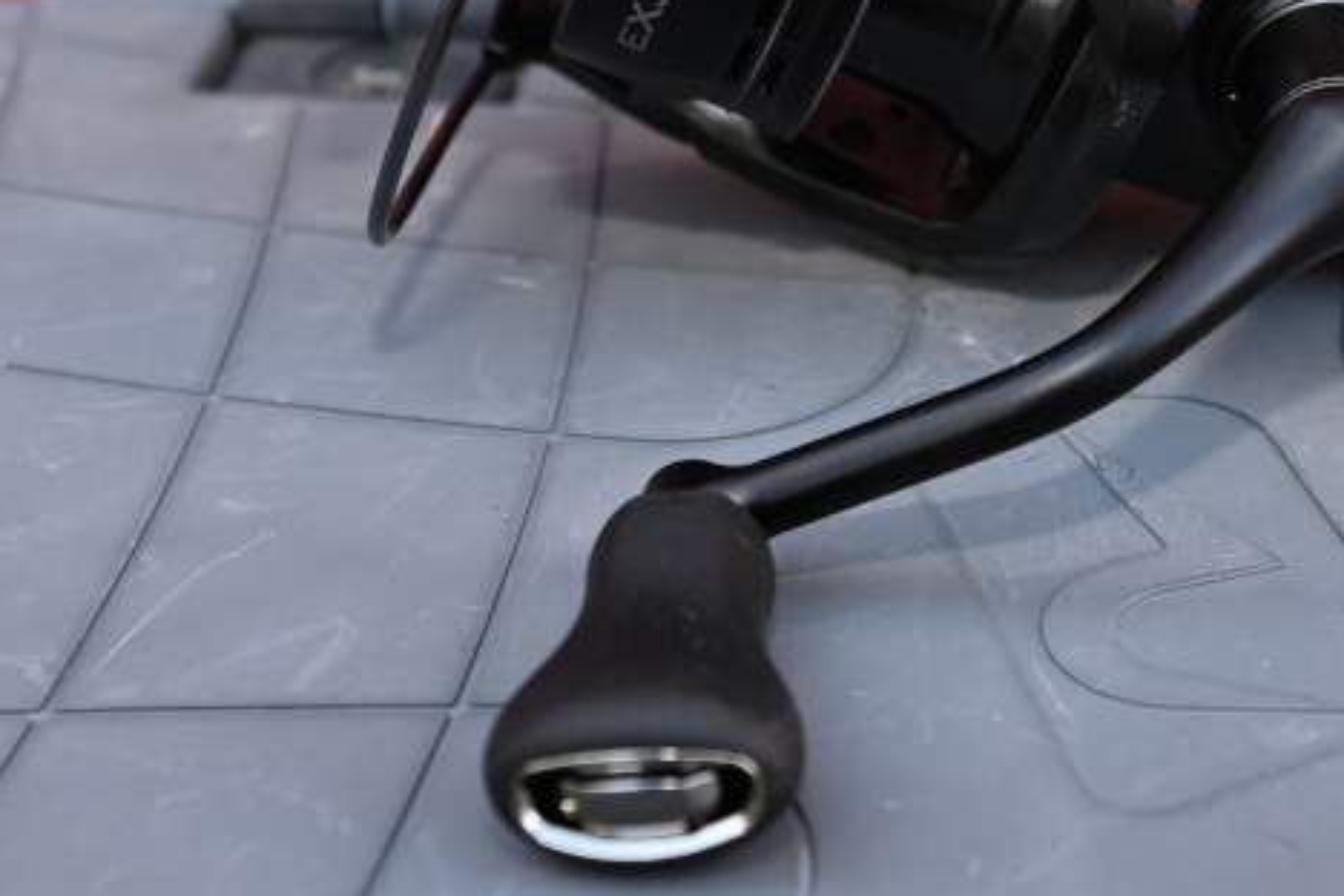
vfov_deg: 20.5
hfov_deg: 31.9
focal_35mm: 62
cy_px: -188
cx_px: 974
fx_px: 2314
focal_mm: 24
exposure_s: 1/60
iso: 100
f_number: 4
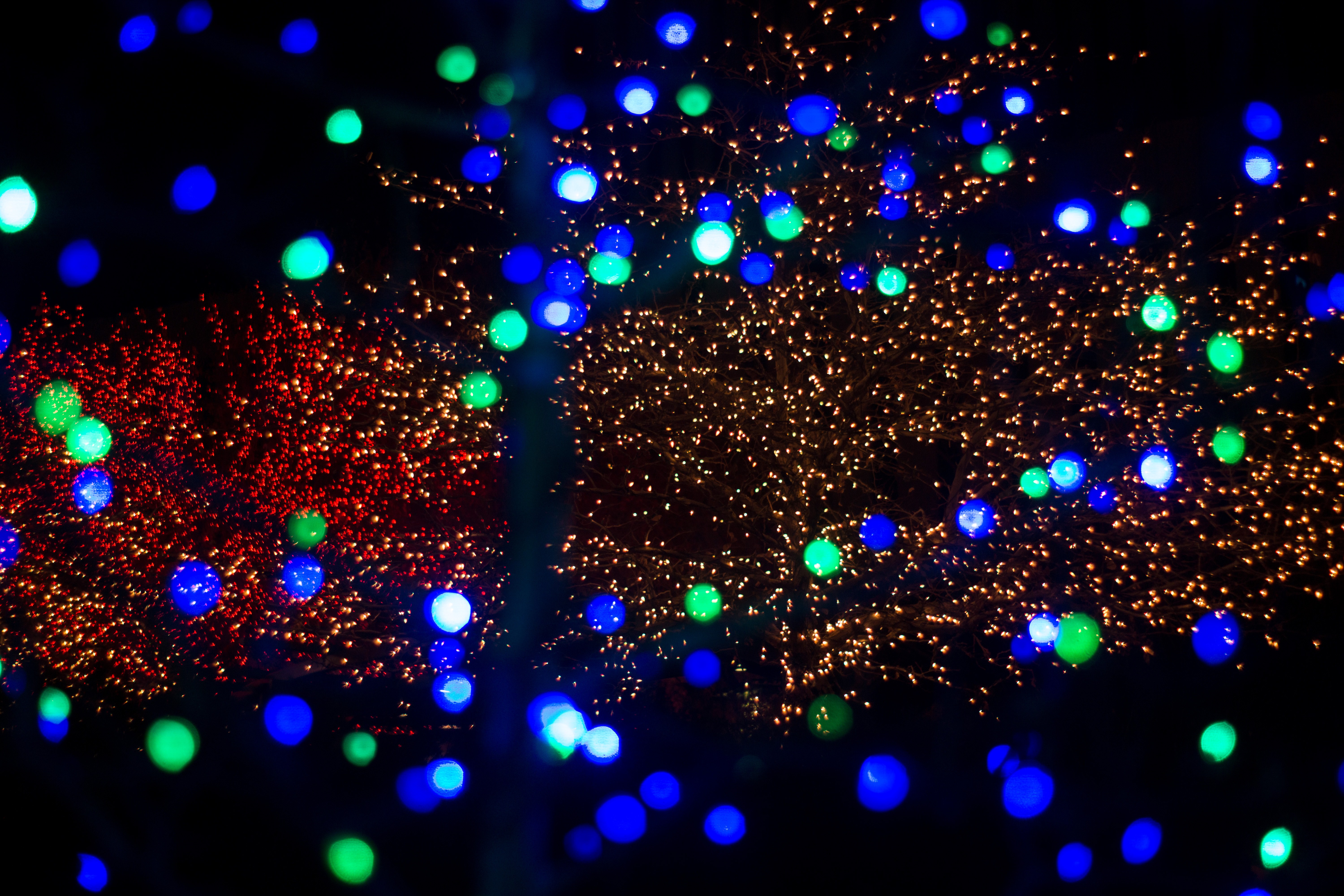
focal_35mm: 75
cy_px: 448
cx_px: 672
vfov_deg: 18.2
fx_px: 2800
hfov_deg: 27.0
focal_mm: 50
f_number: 2
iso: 200
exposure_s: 1/160
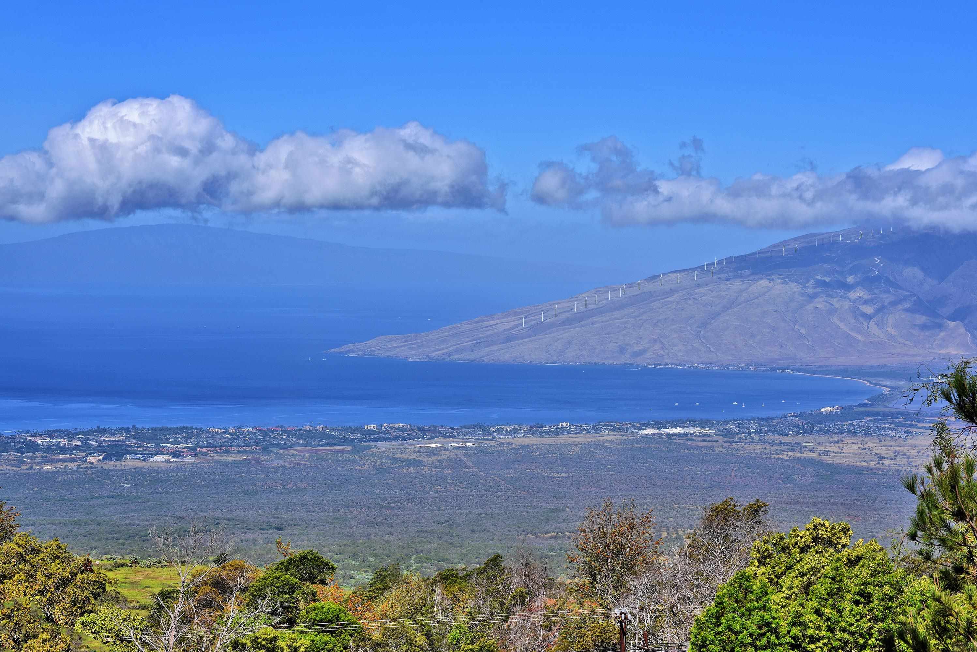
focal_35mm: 110
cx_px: 488
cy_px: 326
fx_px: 2986
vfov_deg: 12.5
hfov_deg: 18.6
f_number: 14
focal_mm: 110
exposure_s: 1/200
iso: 100
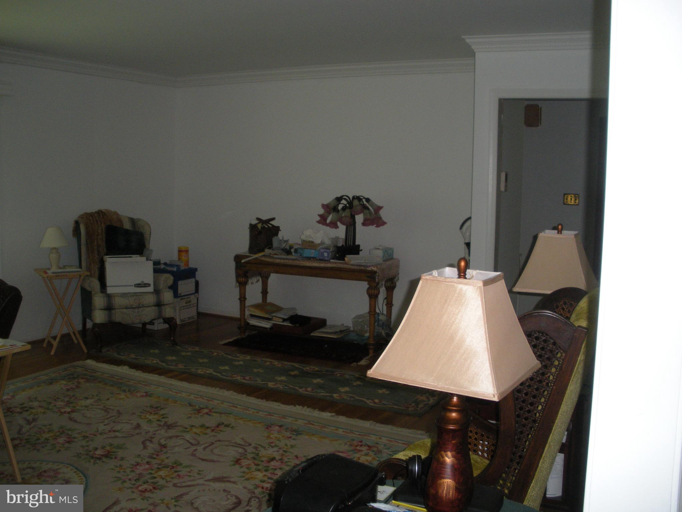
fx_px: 709
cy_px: 256
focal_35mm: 36
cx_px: 341
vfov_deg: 39.7
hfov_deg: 51.4
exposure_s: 1/60
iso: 178
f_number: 3.5
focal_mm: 6.3
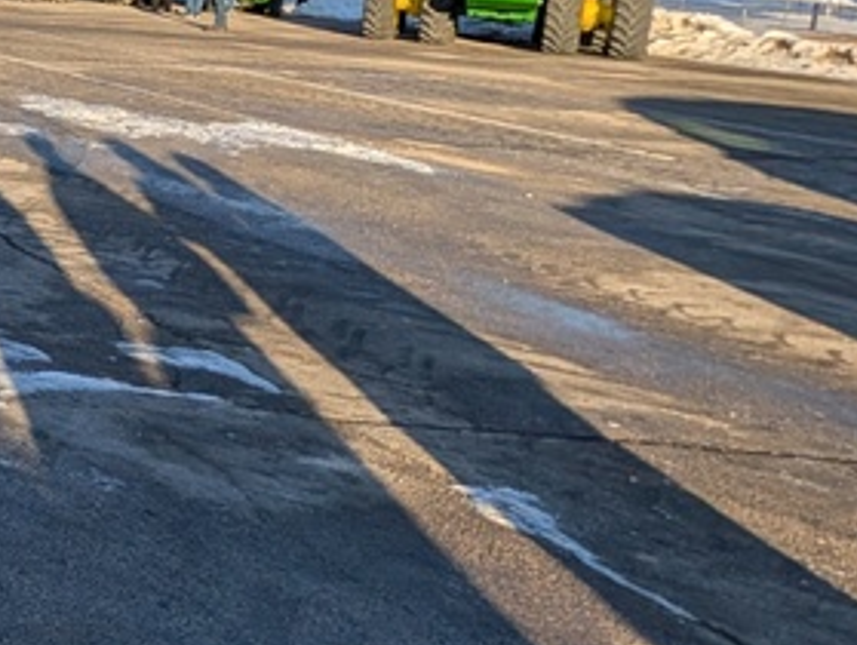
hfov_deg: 24.1
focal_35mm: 44
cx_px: -614
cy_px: 2
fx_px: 1091
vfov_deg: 30.6
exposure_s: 1/2786
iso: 49
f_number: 1.7
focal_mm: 2.02
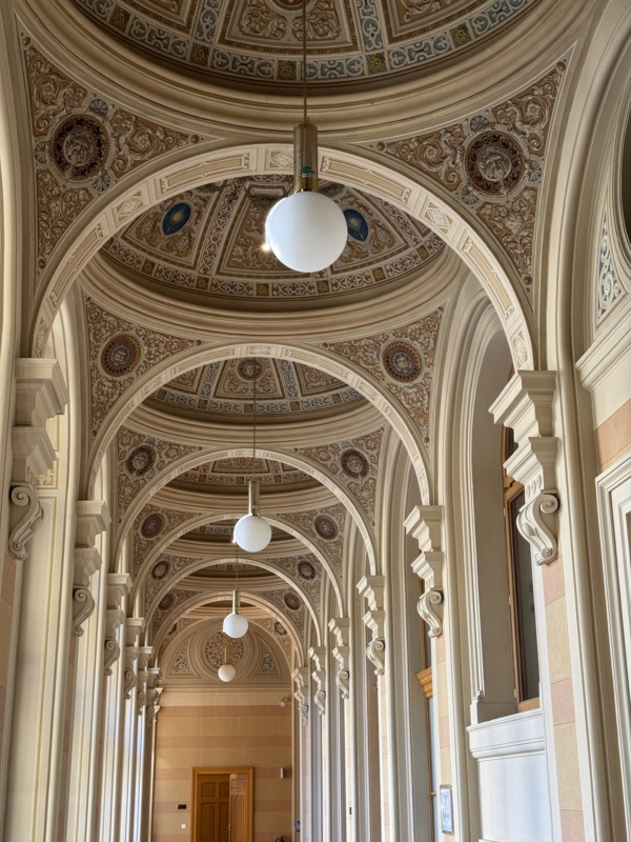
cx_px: 316
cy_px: 421
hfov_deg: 30.3
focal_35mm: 48
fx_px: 1167
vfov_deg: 39.7
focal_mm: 6.76
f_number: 1.78
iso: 80
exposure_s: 1/49
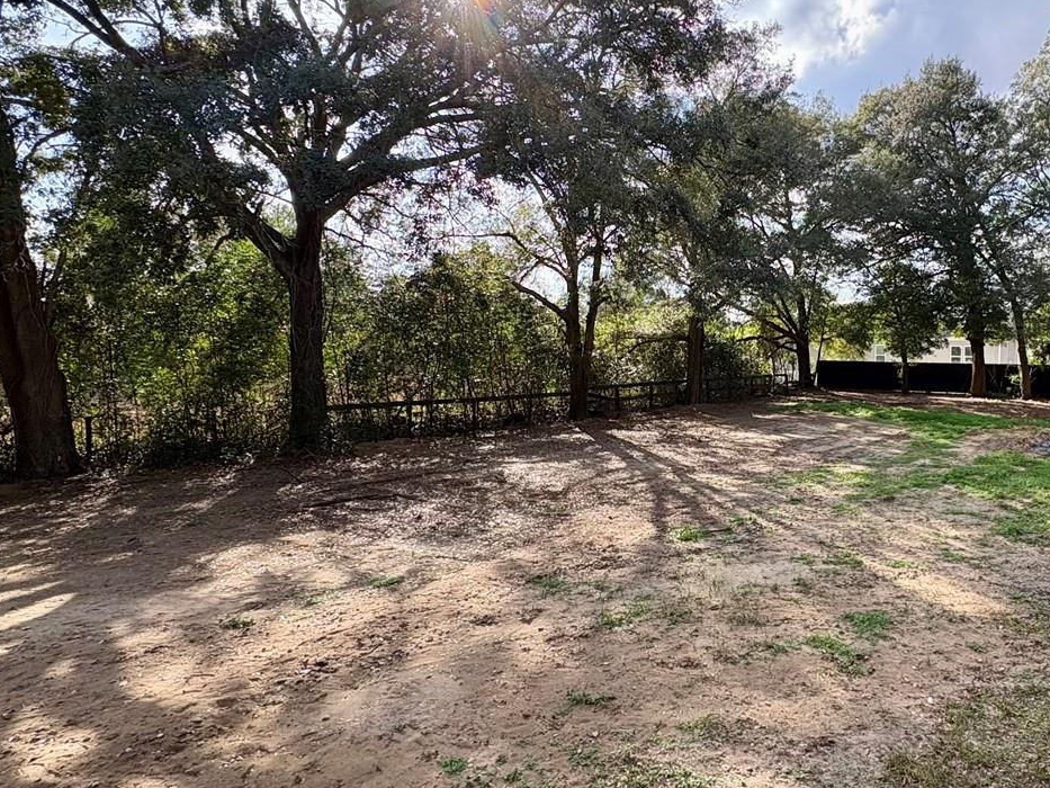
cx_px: 748
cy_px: 402
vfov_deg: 56.8
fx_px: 728
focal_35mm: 24
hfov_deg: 68.3
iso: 64
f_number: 2.2
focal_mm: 2.22
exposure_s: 1/459
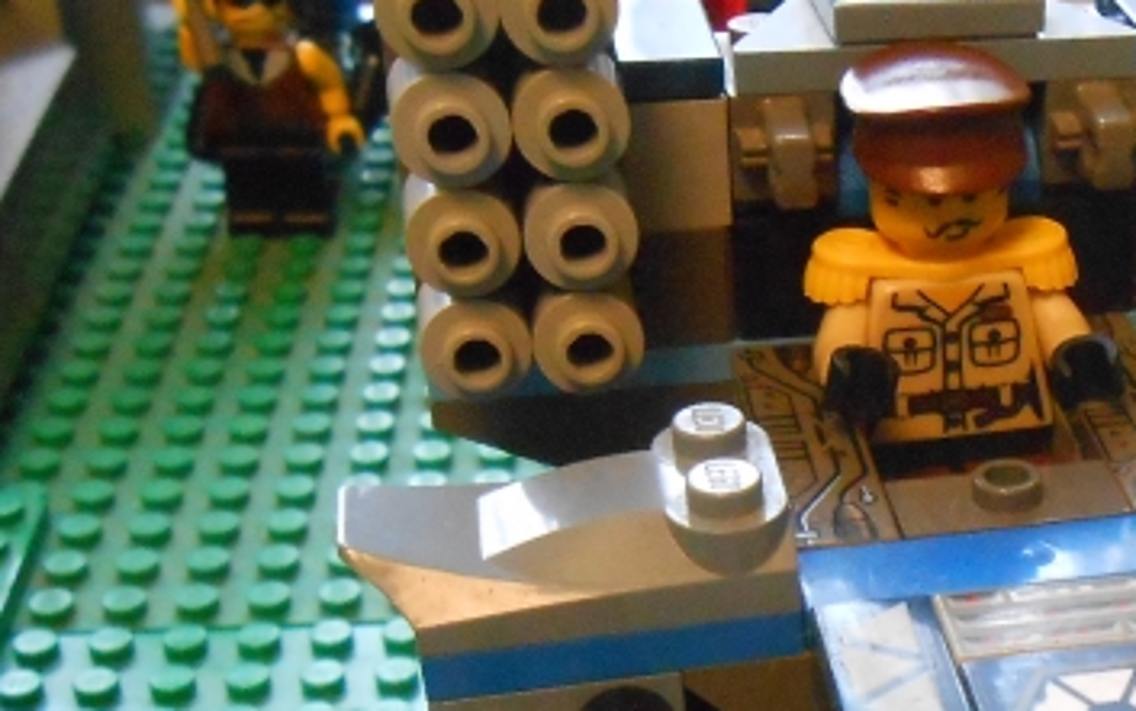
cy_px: 759
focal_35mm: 72
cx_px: 1036
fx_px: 2230
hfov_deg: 27.5
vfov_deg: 17.6
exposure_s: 1/8
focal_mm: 5.3
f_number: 3.8
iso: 800
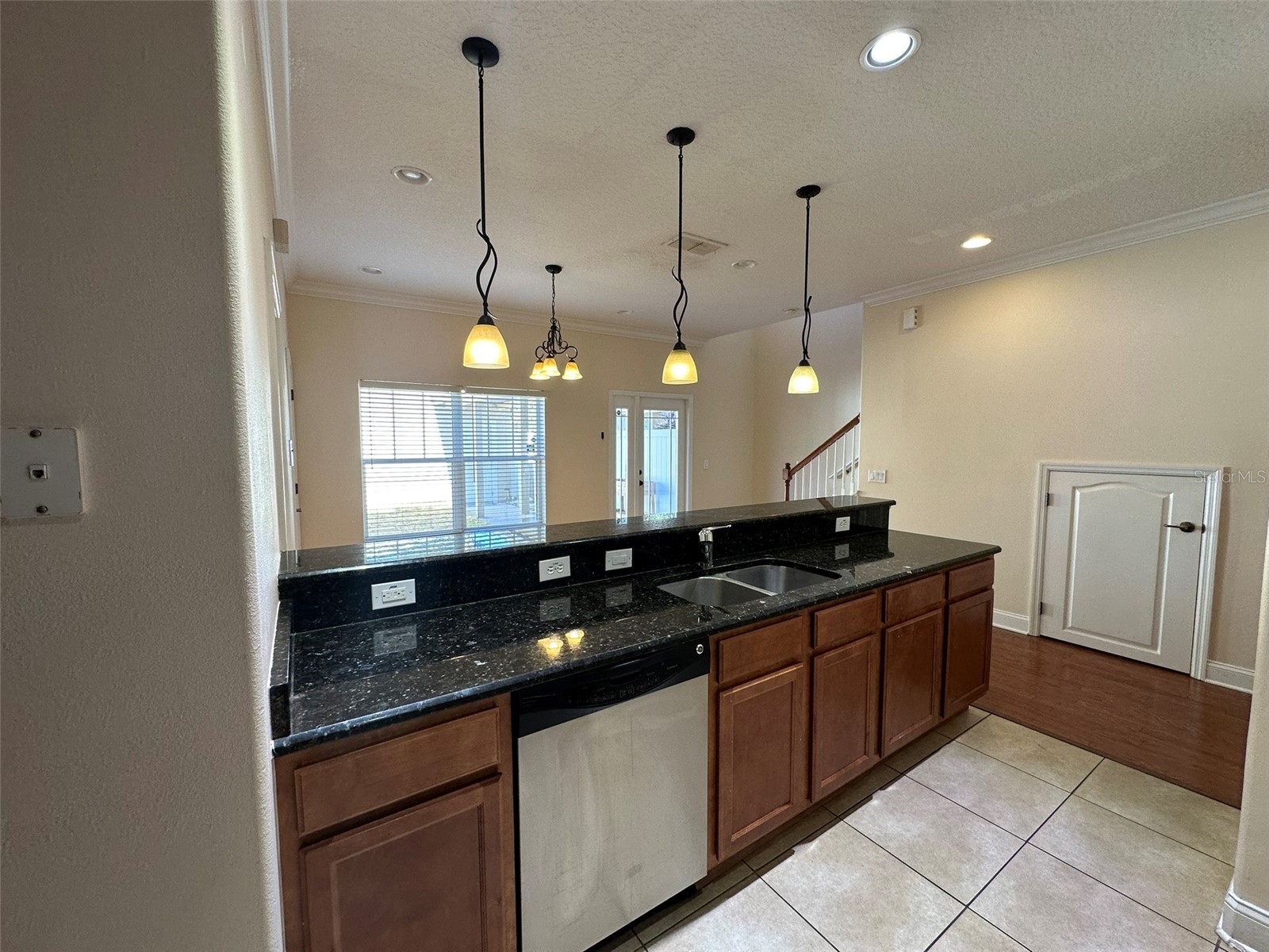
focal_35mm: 14
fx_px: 513
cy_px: 476
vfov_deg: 85.7
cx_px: 634
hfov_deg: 102.1
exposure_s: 1/120
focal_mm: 2.22
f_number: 2.2
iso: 100
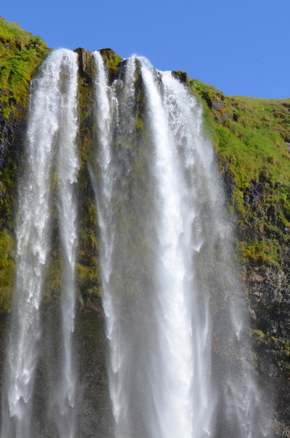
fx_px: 1313
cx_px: 153
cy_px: 428
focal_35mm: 108
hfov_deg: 12.6
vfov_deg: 18.5
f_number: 6.3
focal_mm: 31
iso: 400
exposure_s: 1/1600
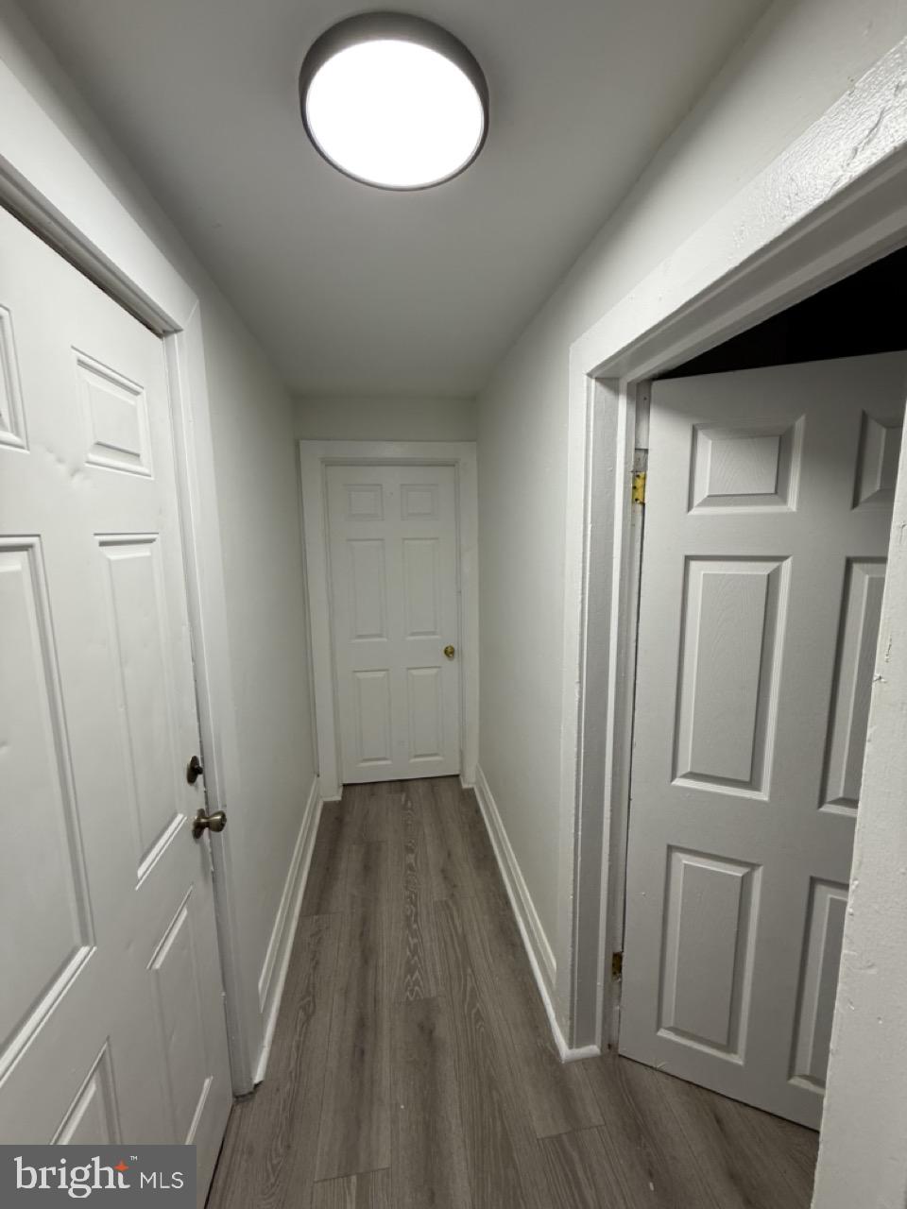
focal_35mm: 14
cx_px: 454
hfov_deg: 85.7
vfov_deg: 102.1
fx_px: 489
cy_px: 604
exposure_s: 1/120
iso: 125
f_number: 2.2
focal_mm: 2.22
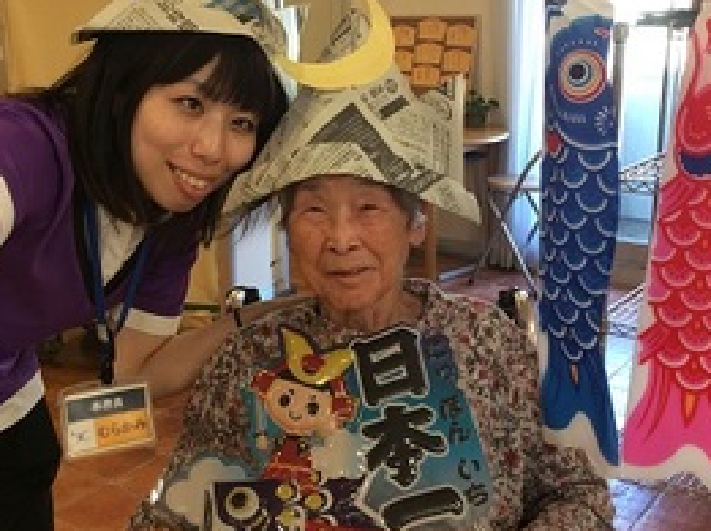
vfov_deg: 29.6
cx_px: 354
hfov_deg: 39.0
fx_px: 1005
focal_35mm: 49
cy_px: 246
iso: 64
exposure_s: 1/24
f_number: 2.4
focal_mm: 3.3
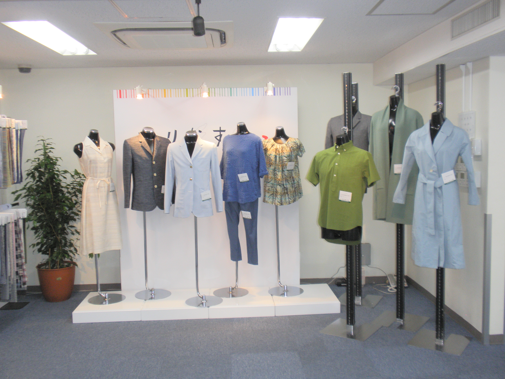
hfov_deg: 50.1
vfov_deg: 38.7
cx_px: 252
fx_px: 540
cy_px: 190
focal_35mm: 37
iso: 64
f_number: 3.5
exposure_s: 1/40
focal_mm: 6.6
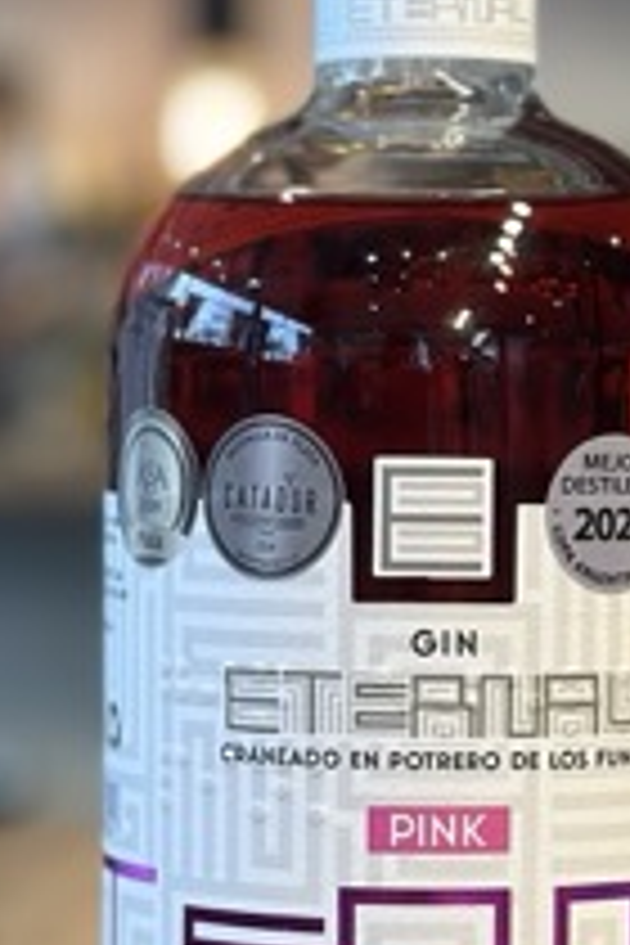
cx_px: 428
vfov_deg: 13.5
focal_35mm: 152
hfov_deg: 9.0
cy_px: 662
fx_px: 3990
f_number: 1.78
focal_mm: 6.86
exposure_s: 1/50
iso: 64
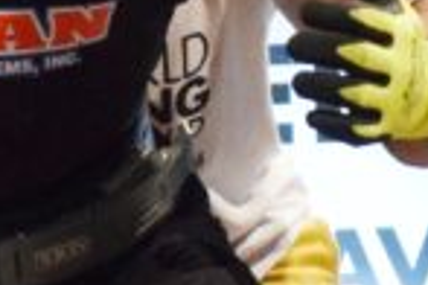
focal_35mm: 157
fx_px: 1870
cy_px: -148
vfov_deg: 8.5
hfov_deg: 12.1
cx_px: -312
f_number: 3.8
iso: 2200
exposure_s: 1/500
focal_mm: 23
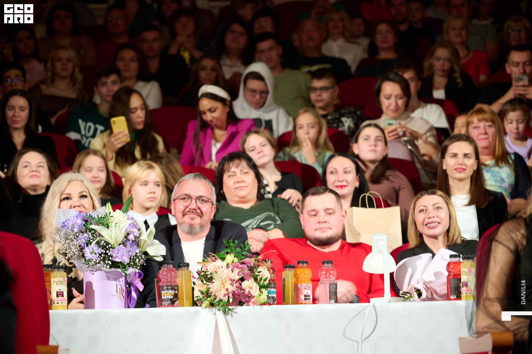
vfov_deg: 11.4
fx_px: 1772
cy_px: 177
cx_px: 266
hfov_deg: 17.1
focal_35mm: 120
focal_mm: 120
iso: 640
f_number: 4
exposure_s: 1/30
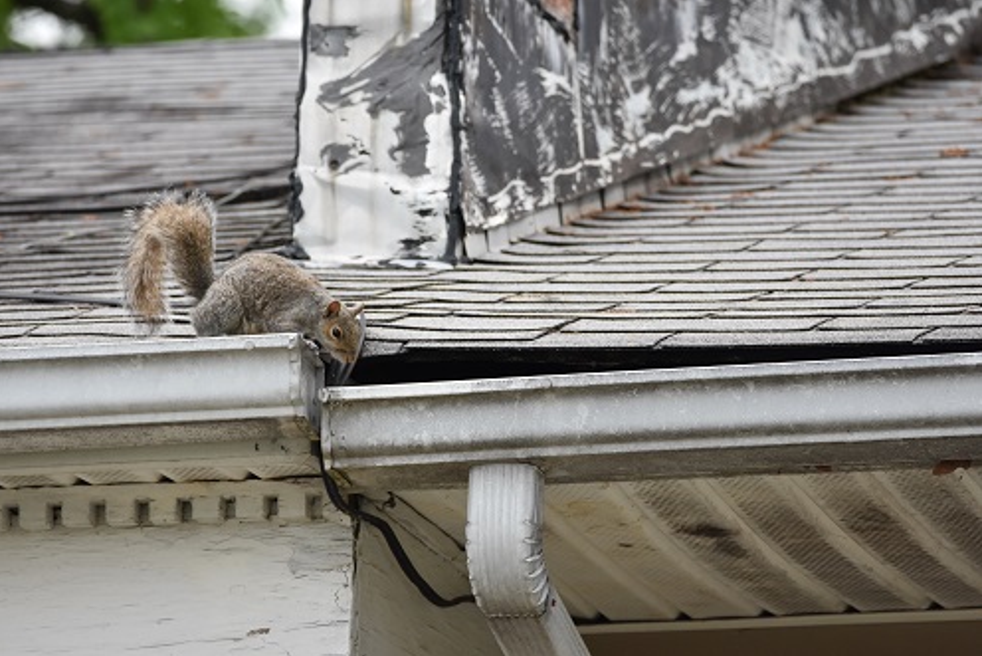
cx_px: 489
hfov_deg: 2.5
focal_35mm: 831
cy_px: 328
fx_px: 22673
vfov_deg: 1.7
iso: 800
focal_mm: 550
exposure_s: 1/640
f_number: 6.3
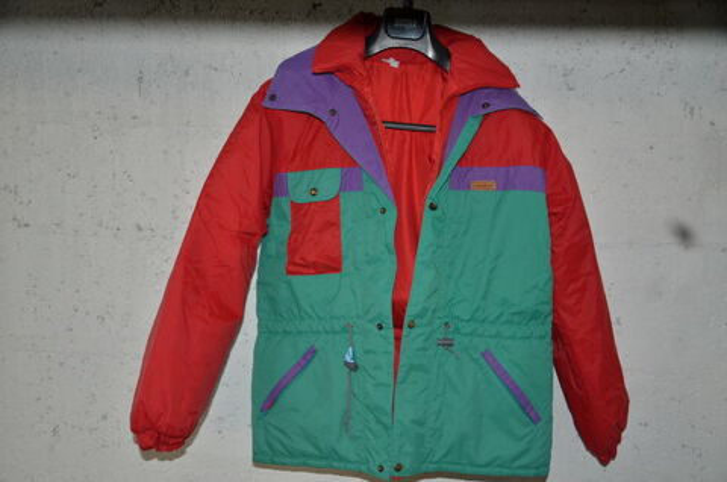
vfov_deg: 35.3
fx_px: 756
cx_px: 364
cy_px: 241
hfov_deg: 51.4
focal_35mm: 38
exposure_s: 1/60
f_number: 4
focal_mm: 25
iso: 800
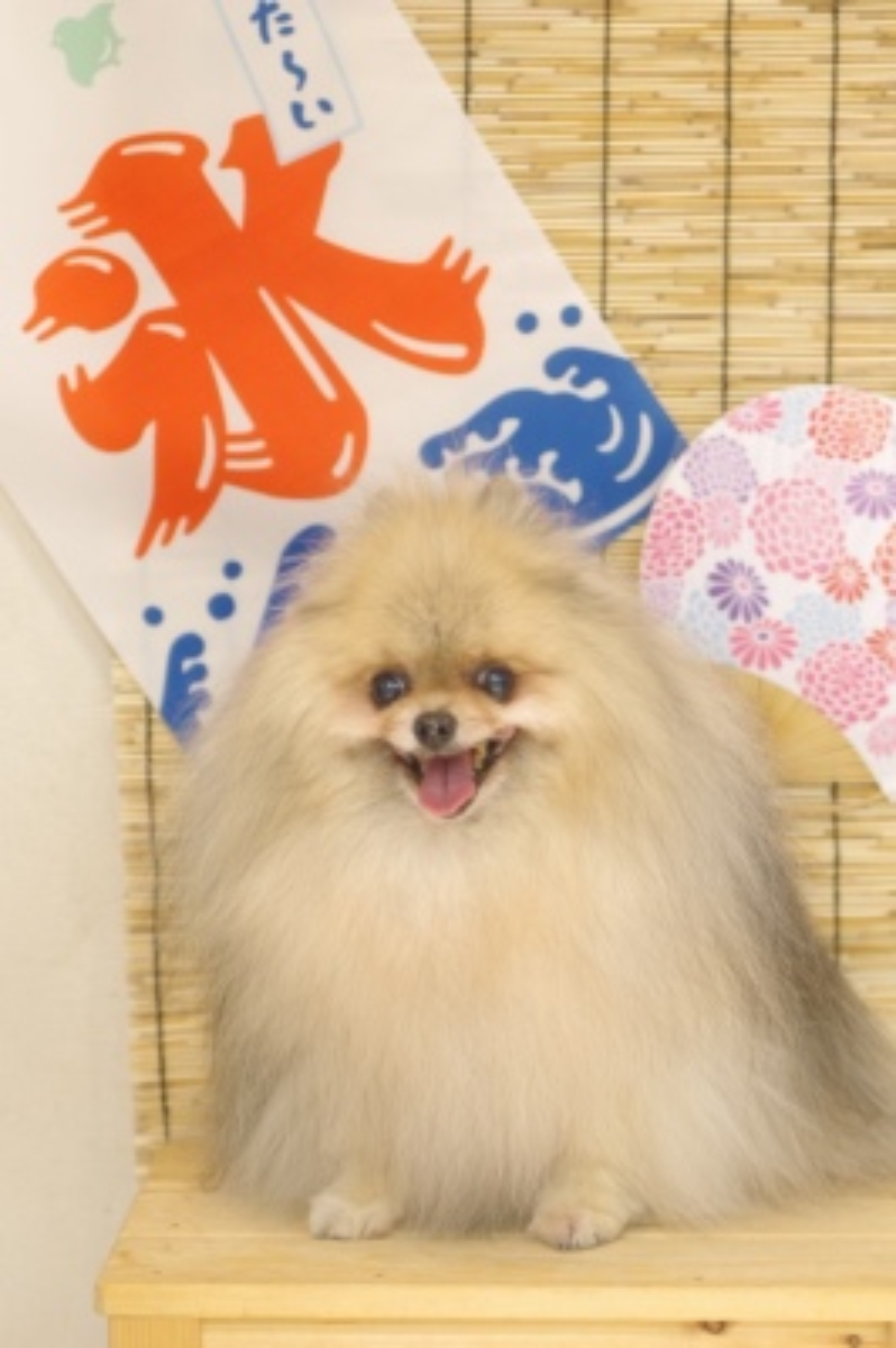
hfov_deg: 14.5
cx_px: 448
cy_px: 674
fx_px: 3515
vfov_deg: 21.7
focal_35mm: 94
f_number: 2.8
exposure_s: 1/50
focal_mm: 63
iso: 640
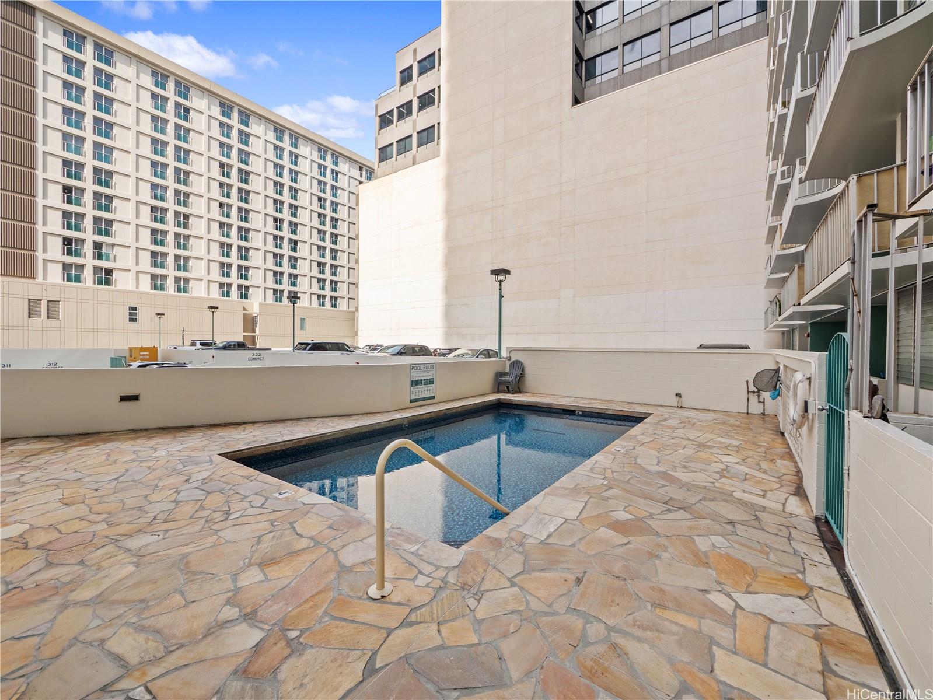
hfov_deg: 102.1
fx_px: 377
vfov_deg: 85.7
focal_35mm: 14
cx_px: 466
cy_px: 350
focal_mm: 7
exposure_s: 1/6400
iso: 160
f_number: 4
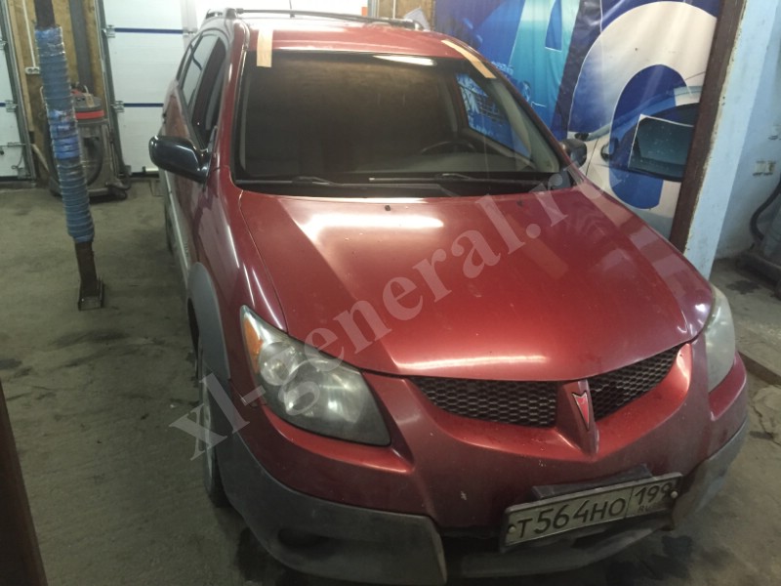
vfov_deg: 48.2
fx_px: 654
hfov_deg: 61.7
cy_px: 293
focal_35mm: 29
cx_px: 390
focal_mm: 4.15
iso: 250
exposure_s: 1/33
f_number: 2.2
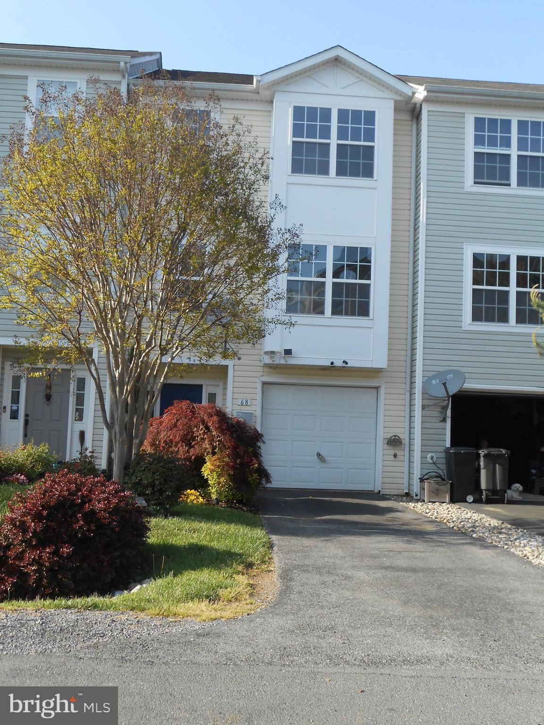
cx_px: 272
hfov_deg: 37.7
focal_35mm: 38
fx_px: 796
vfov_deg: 49.0
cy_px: 362
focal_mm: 6.8
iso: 80
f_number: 4.2
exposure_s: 1/250
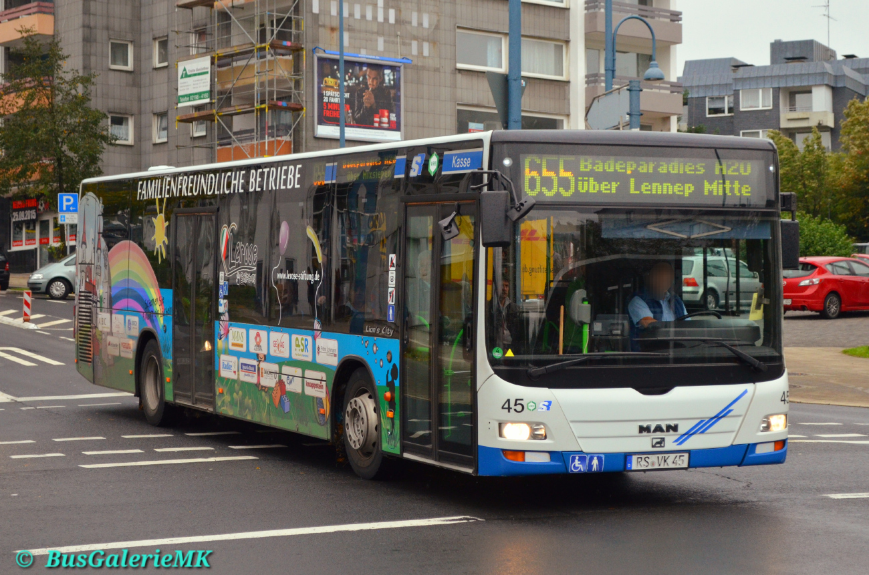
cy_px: 288
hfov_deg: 28.1
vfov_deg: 18.8
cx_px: 434
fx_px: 1734
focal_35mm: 72
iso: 1250
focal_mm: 48
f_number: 5.6
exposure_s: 1/500
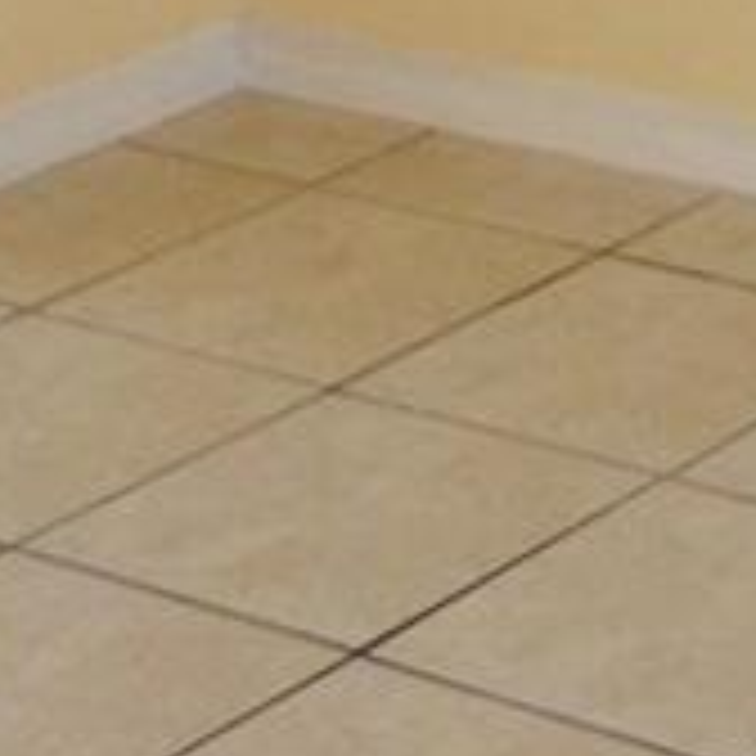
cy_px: -896
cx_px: 1170
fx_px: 4373
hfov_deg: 9.6
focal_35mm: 177
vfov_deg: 9.1
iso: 32
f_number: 2.4
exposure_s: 1/33
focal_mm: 3.3
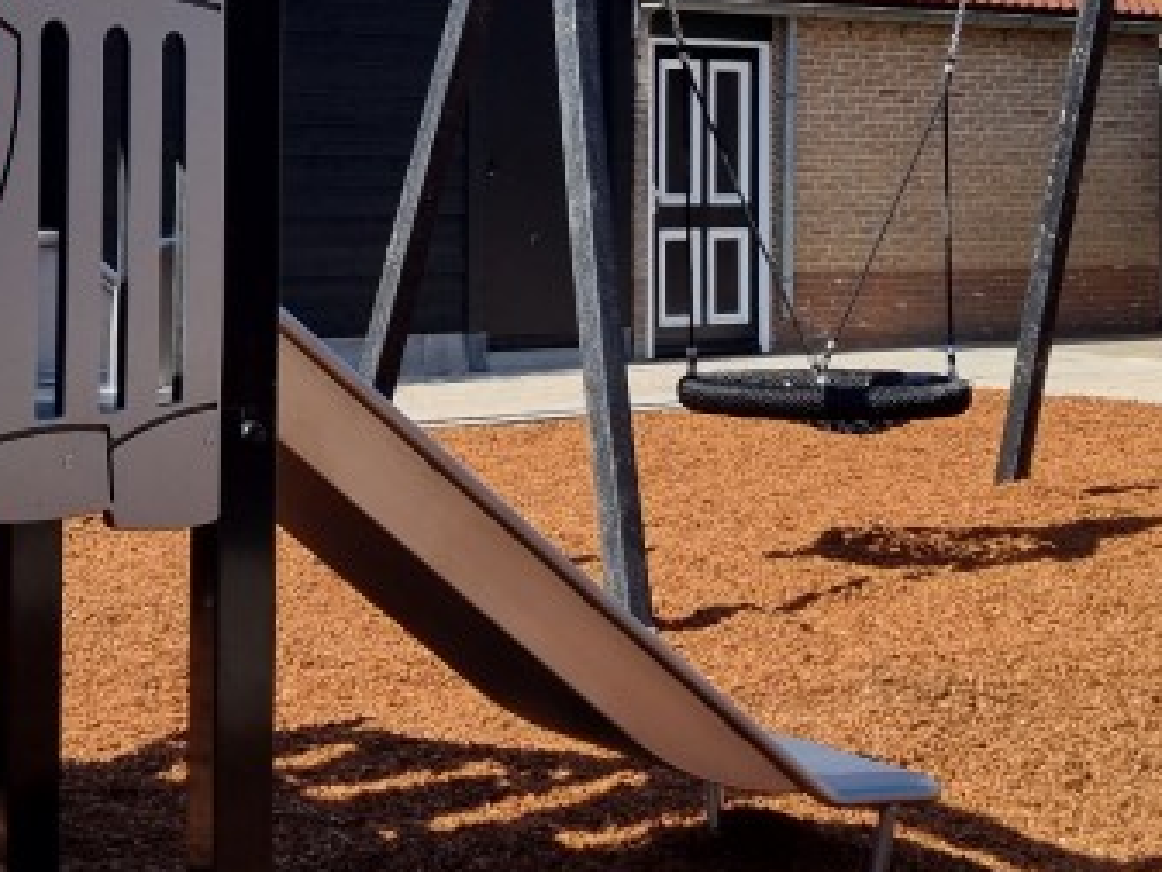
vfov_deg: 18.5
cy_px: 165
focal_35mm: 79
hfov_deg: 24.6
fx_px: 2653
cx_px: 410
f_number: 1.8
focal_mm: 5.4
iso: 50
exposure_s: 1/1792
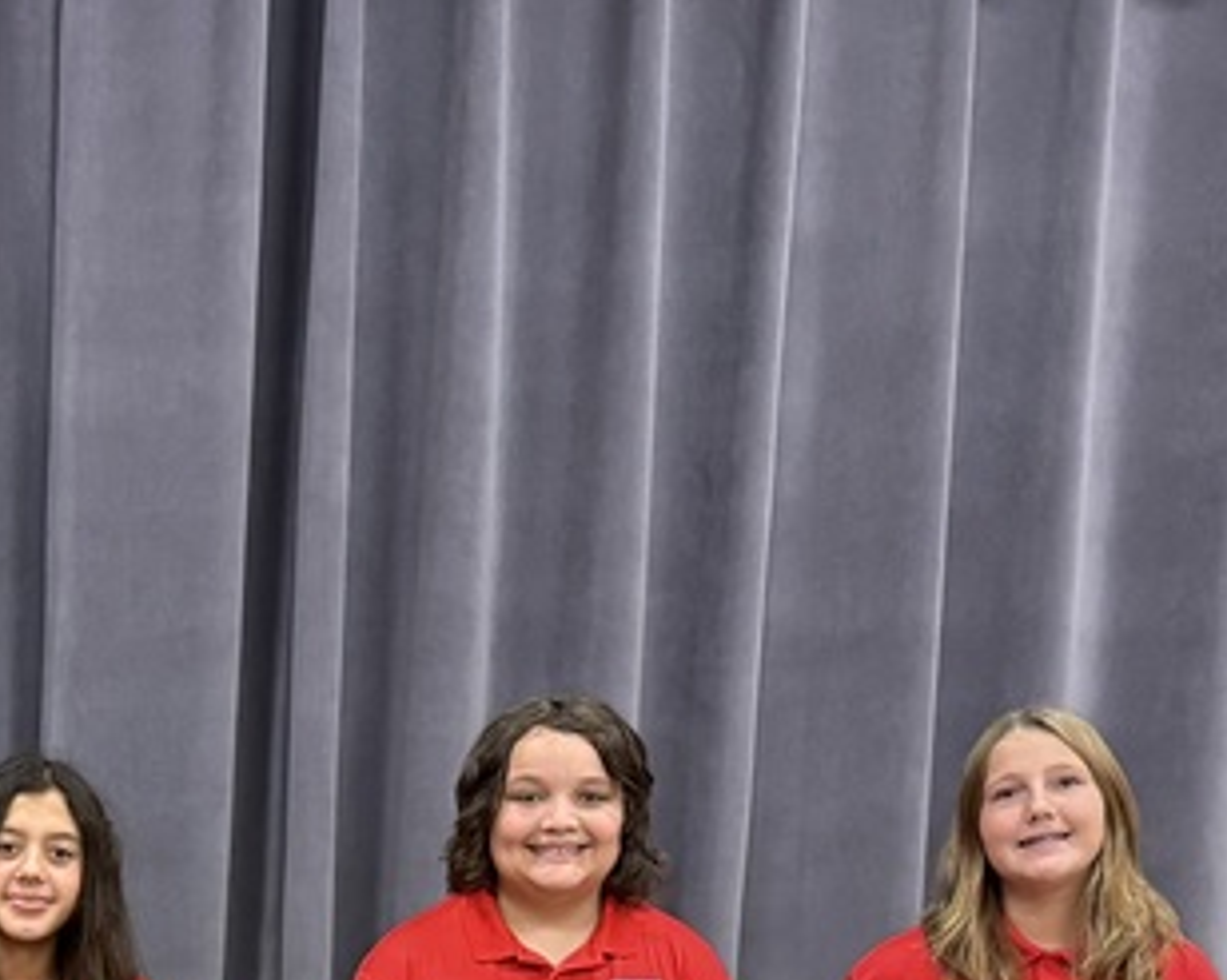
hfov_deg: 23.2
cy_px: 1295
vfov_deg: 18.2
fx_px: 2831
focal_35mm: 78
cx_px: -72
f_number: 1.78
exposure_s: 1/60
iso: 640
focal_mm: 6.76
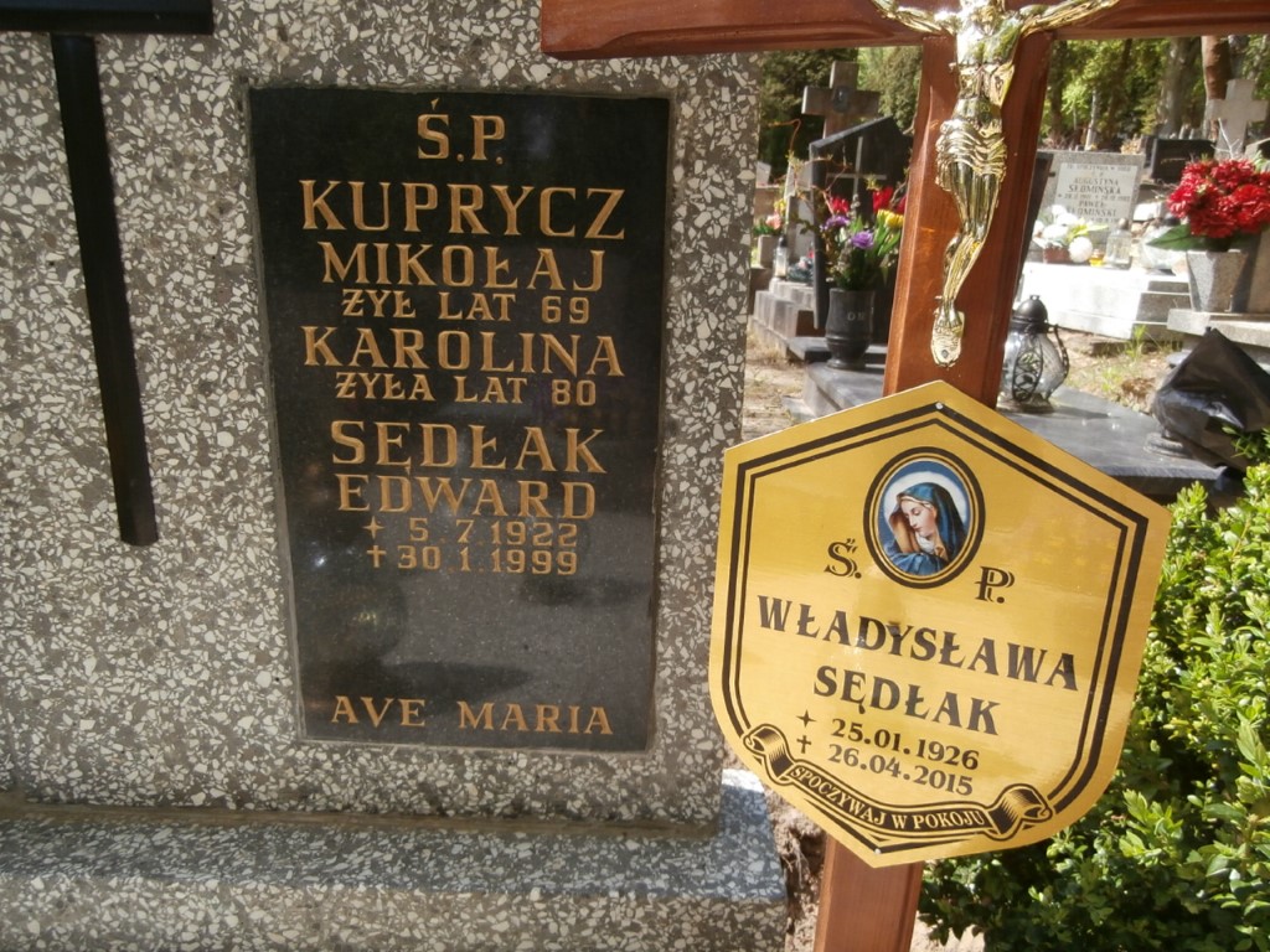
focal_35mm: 24
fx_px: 881
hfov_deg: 71.6
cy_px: 476
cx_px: 635
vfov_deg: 56.8
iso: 100
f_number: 3
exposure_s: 1/320
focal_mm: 4.2
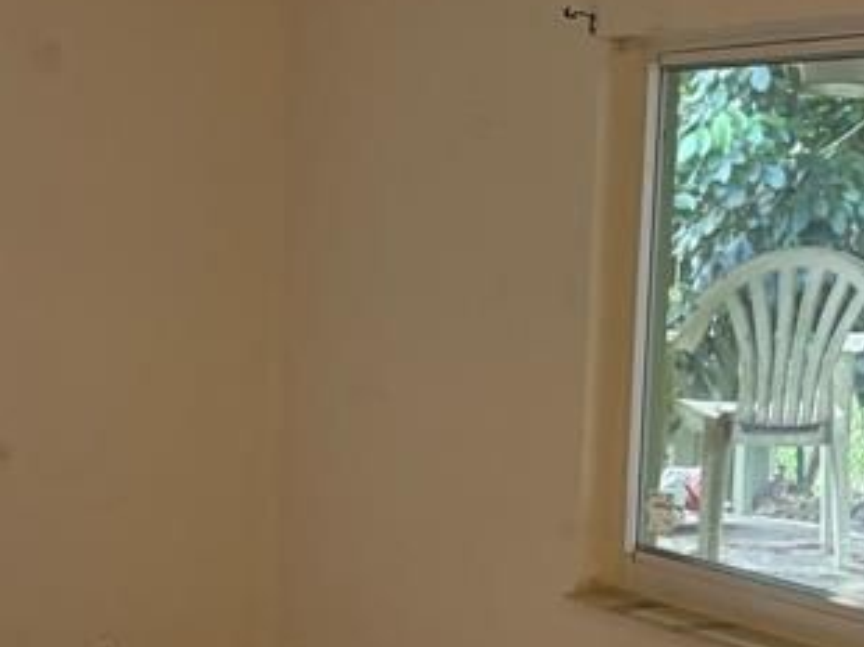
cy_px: 496
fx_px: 2145
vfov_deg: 17.0
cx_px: 485
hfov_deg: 22.8
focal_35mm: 86
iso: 160
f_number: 1.6
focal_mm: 5.96
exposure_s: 1/60
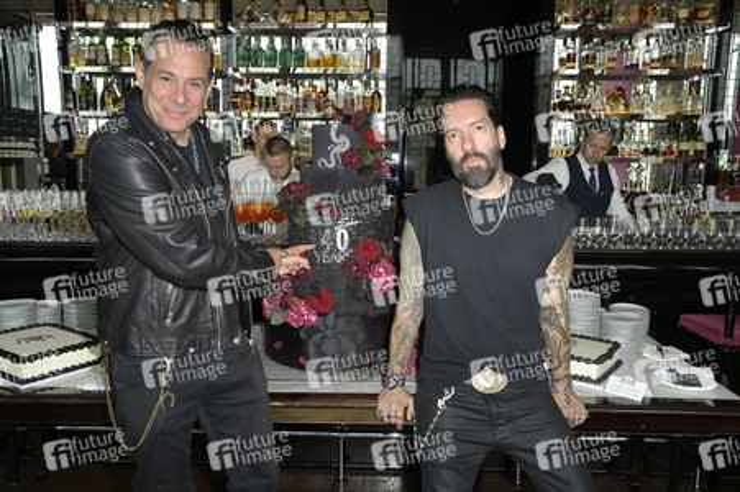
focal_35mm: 30
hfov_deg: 62.0
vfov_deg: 43.5
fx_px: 616
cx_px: 370
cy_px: 246
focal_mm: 30
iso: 800
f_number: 7.1
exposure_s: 1/80
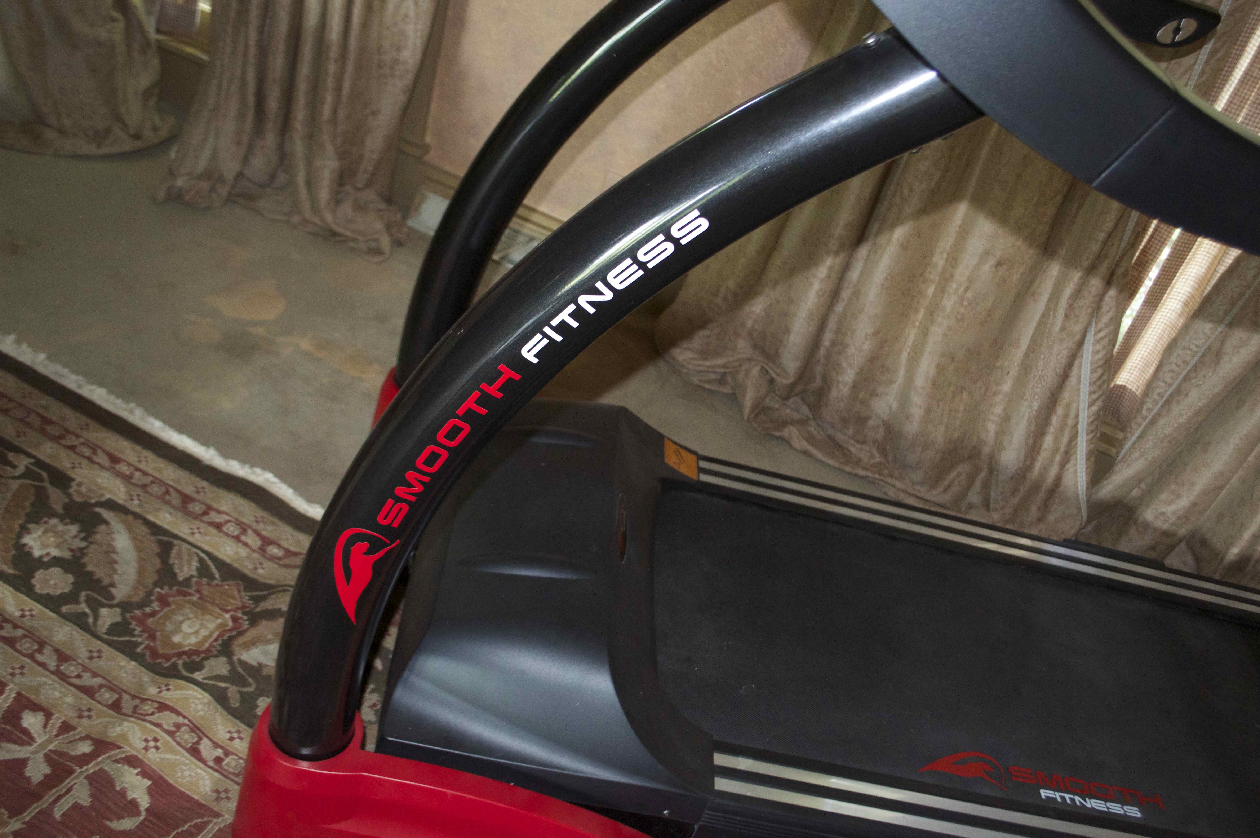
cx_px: 630
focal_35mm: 33
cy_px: 419
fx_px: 1154
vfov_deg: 39.9
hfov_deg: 57.3
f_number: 3.8
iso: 3200
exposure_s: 1/60
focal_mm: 22
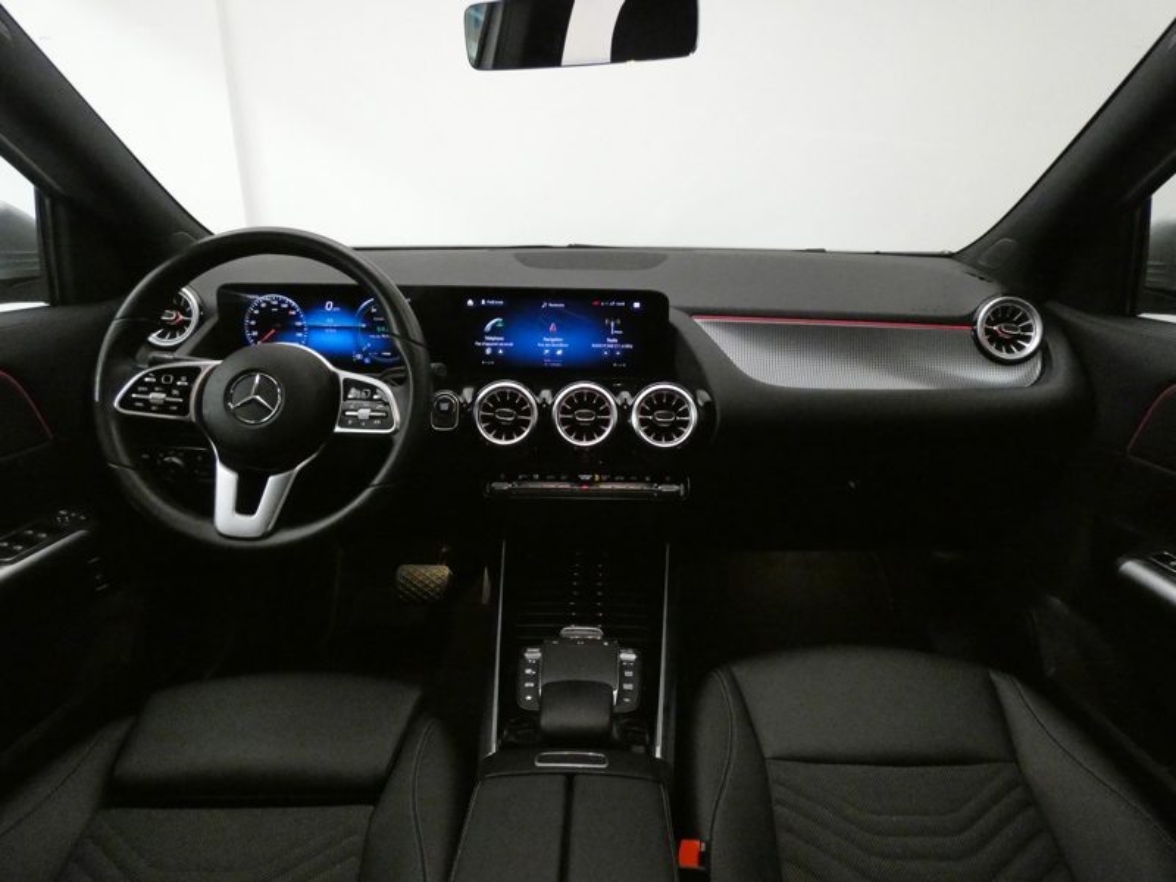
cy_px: 441
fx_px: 679
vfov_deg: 66.0
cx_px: 588
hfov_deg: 81.7
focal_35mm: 20
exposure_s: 1/60
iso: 1600
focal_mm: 3.6
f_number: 2.8
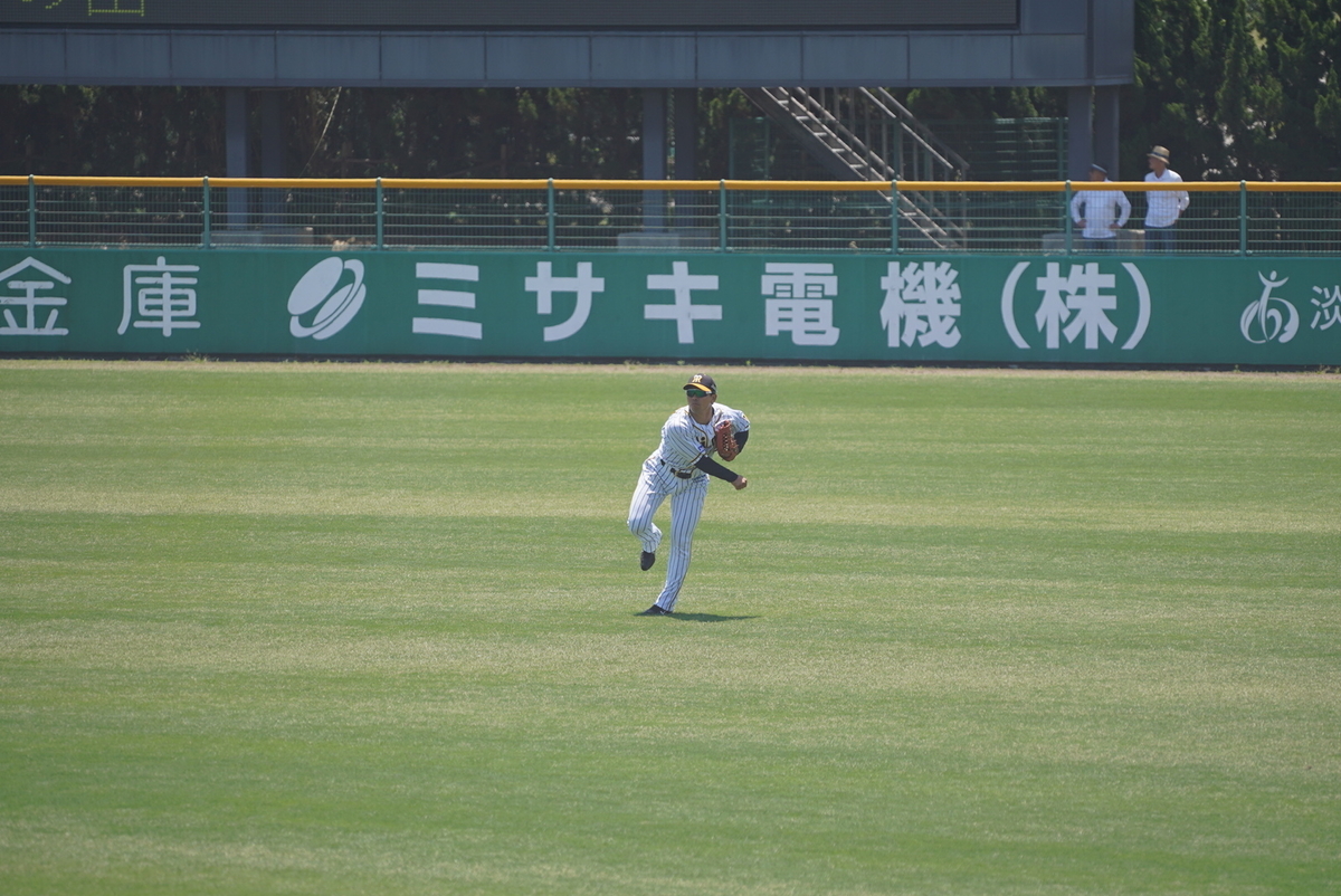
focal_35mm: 300
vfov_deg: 4.6
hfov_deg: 6.9
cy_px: 448
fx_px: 11183
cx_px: 670
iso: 100
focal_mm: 200
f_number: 4
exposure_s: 1/800
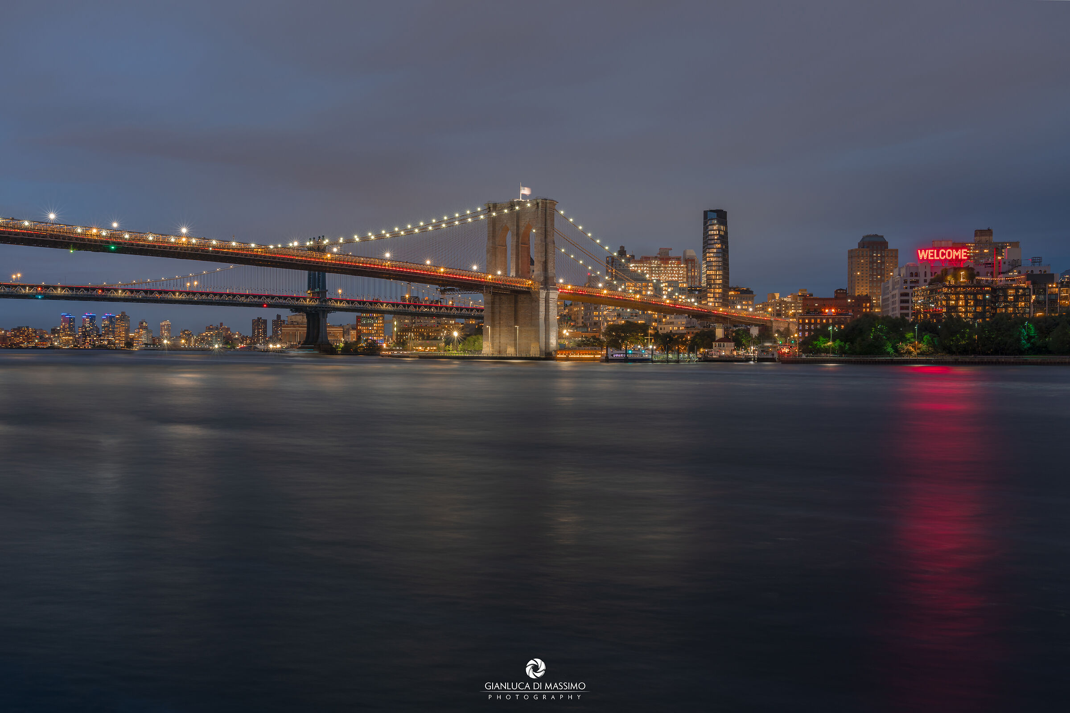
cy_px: 356
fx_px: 1070
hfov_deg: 53.1
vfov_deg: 36.9
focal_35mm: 36
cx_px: 535
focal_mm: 36
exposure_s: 4
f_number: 11
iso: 100
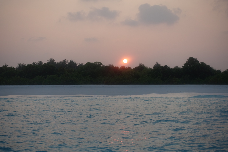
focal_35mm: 70
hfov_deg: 28.8
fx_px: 443
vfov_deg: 19.5
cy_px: 76
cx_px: 114
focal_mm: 25.7
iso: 125
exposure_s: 1/400
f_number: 4
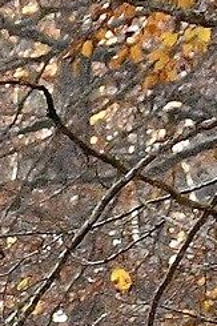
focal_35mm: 824
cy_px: 640
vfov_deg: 2.5
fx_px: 7460
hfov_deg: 1.6
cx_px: -968
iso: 5000
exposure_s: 1/1000
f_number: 9
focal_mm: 56
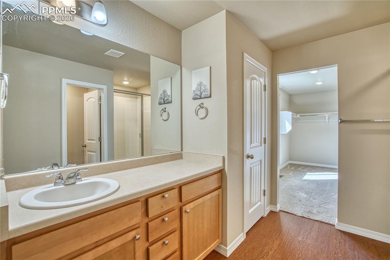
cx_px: 195
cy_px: 130
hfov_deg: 96.8
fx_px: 173
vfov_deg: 73.7
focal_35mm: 16
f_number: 4
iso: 500
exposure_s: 1/60
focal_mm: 16
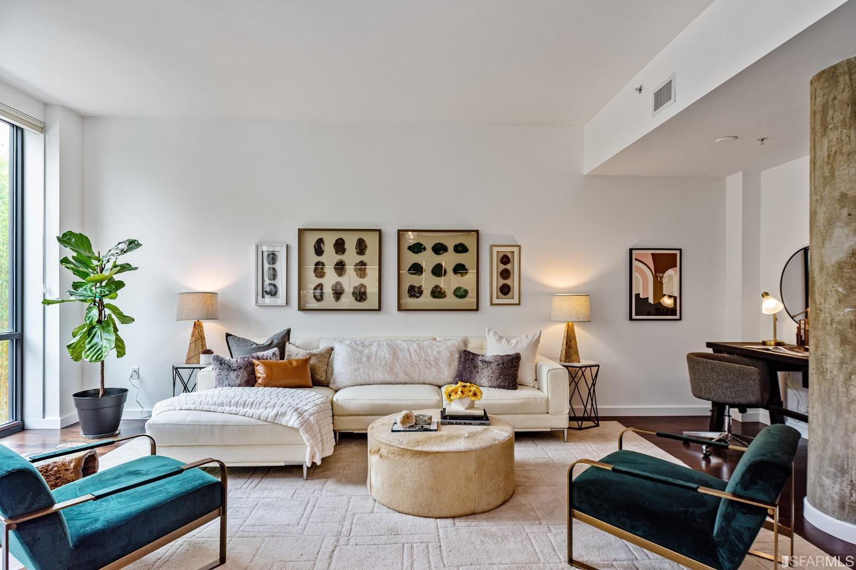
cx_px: 428
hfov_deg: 84.0
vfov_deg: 61.9
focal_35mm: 20
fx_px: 475
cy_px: 285
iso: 320
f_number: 11
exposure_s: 1/30
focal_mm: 20
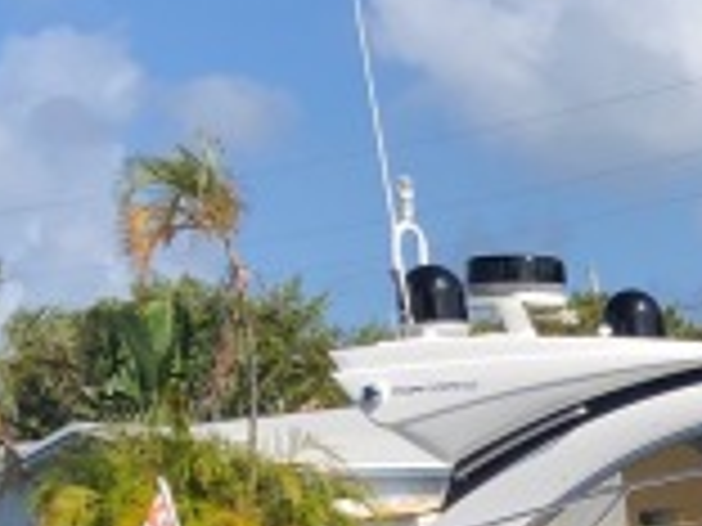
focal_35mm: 144
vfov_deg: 10.0
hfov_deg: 12.6
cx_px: 1210
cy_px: 809
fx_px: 2920
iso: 20
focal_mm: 3.99
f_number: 1.8
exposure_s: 1/2114
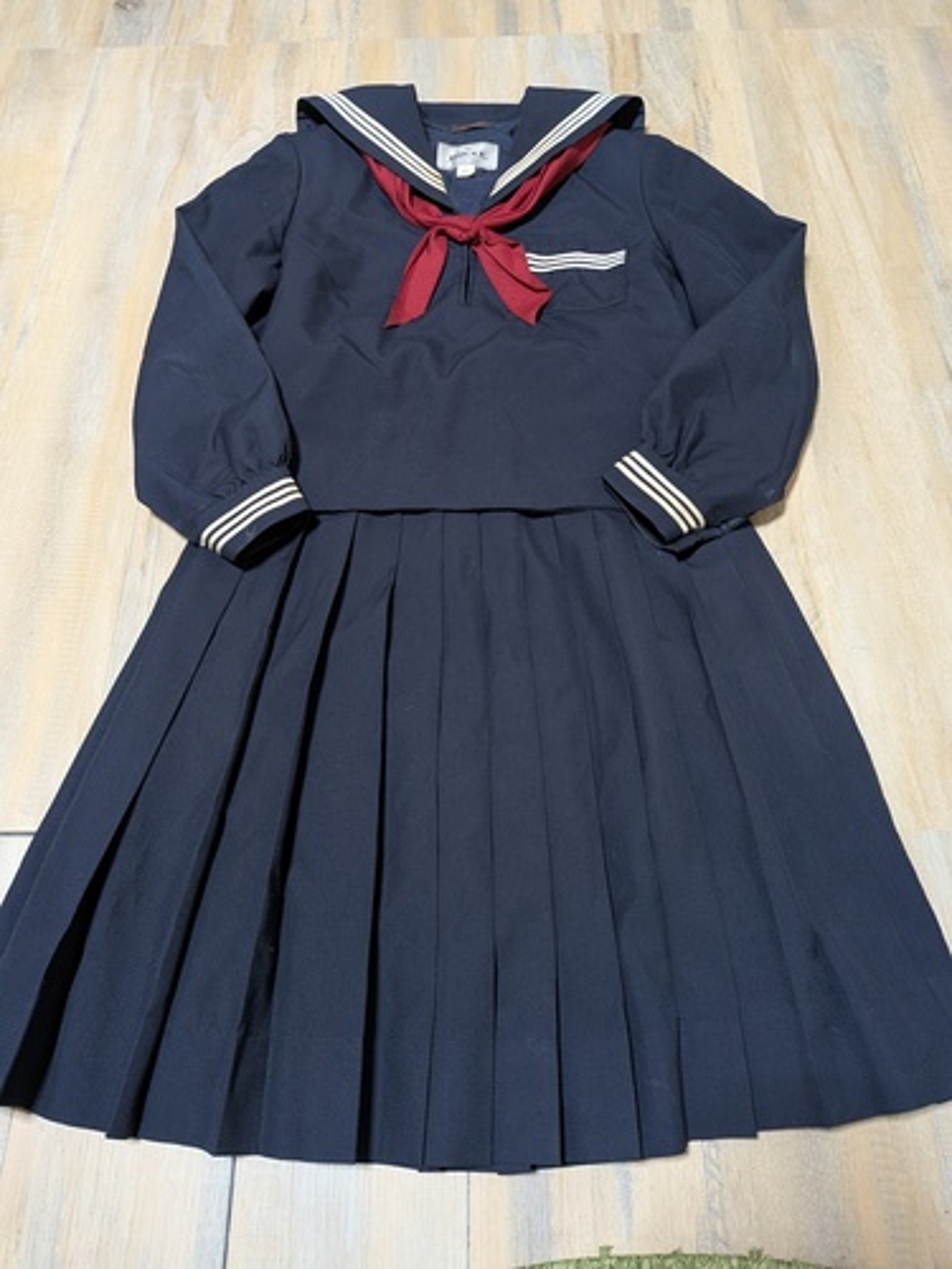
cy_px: 634
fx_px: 880
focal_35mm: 24
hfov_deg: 56.8
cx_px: 476
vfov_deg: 71.6
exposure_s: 1/33.3
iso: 308
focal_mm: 4.53
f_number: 1.7
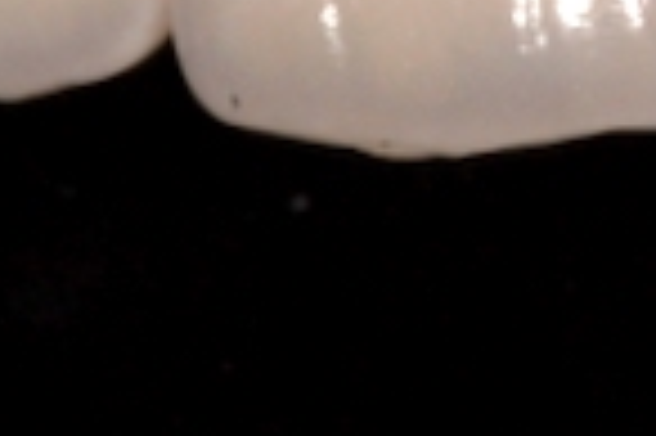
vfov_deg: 2.0
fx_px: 12526
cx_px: 809
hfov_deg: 3.0
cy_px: -355
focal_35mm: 688
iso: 400
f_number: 32
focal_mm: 105
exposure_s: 1/60
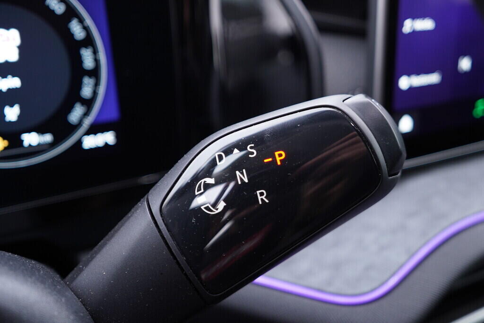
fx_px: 484
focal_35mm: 36
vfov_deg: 36.9
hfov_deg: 53.1
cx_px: 242
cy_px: 162
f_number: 2.8
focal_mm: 24
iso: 320
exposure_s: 1/40
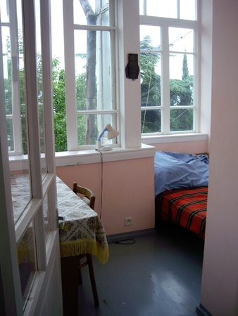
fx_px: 348
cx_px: 119
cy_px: 158
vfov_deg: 49.0
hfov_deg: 37.8
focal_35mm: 38
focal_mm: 6.2
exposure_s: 1/60
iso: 64
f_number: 4.3
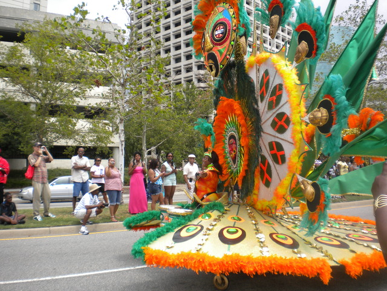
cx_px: 194
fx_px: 391
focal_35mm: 35
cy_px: 146
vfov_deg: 40.7
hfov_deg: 52.6
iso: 80
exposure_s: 1/374
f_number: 4.6
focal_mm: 6.3
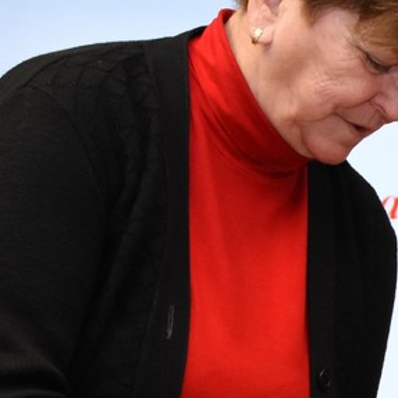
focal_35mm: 167
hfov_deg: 10.0
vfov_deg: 10.3
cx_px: 644
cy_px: 420
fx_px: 2175
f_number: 4.5
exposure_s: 1/250
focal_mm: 25
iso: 1600
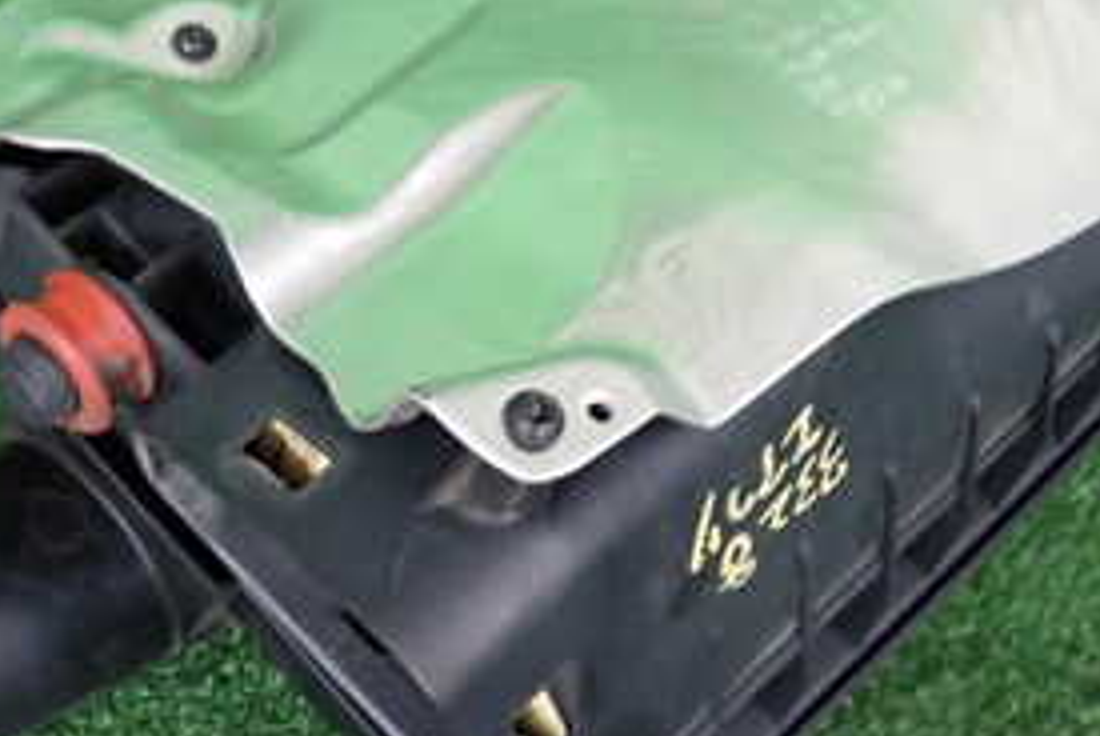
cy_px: 376
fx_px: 2080
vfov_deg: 20.1
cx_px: 452
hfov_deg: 29.6
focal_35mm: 68
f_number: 2.3
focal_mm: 5.4
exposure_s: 1/30
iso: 400
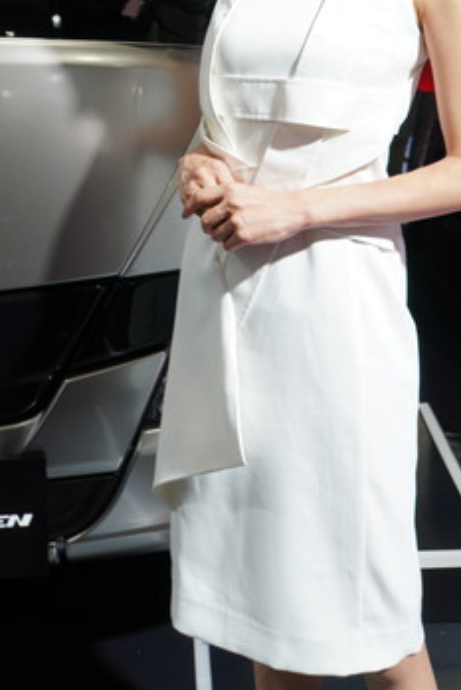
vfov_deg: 34.2
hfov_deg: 24.6
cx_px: 278
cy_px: 69
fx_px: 1055
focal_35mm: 55
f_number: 3.5
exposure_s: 1/80
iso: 100
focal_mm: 20
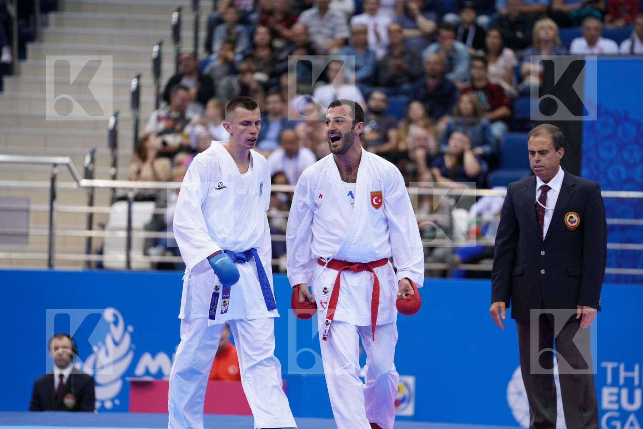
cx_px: 322
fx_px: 3572
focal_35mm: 200
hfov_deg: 10.3
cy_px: 214
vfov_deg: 6.9
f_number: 2.8
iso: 1600
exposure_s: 1/1000
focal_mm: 200
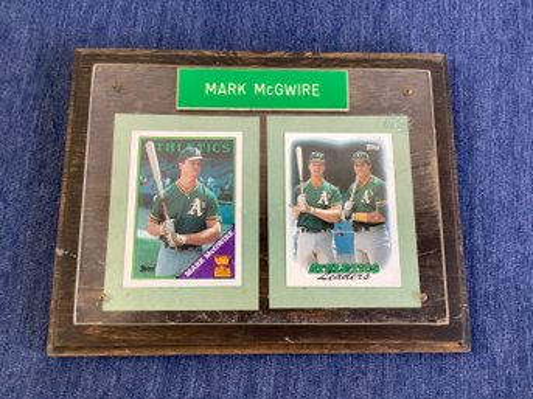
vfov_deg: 45.4
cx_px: 266
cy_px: 200
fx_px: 477
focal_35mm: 31
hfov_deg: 58.4
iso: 125
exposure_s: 1/50
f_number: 2.4
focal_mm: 3.3
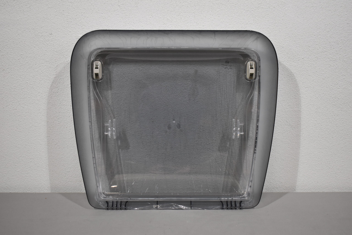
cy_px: 118
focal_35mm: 51
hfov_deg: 38.9
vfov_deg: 26.5
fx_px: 499
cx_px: 176
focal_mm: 34
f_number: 4.5
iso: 800
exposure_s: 1/250
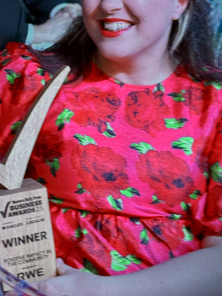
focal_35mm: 88
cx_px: 38
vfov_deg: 22.1
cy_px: 93
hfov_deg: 16.6
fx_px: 753
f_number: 1.78
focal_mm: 6.76
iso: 250
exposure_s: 1/47
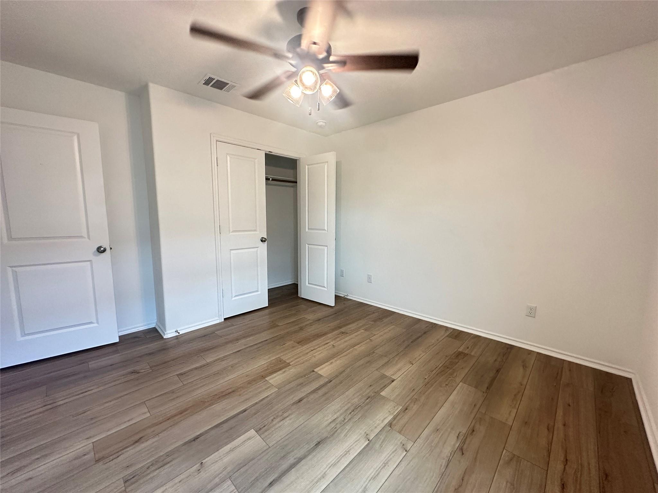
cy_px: 246
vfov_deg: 85.7
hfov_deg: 102.1
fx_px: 266
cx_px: 329
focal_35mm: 14
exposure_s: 1/60
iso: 250
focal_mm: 2.22
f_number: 2.2
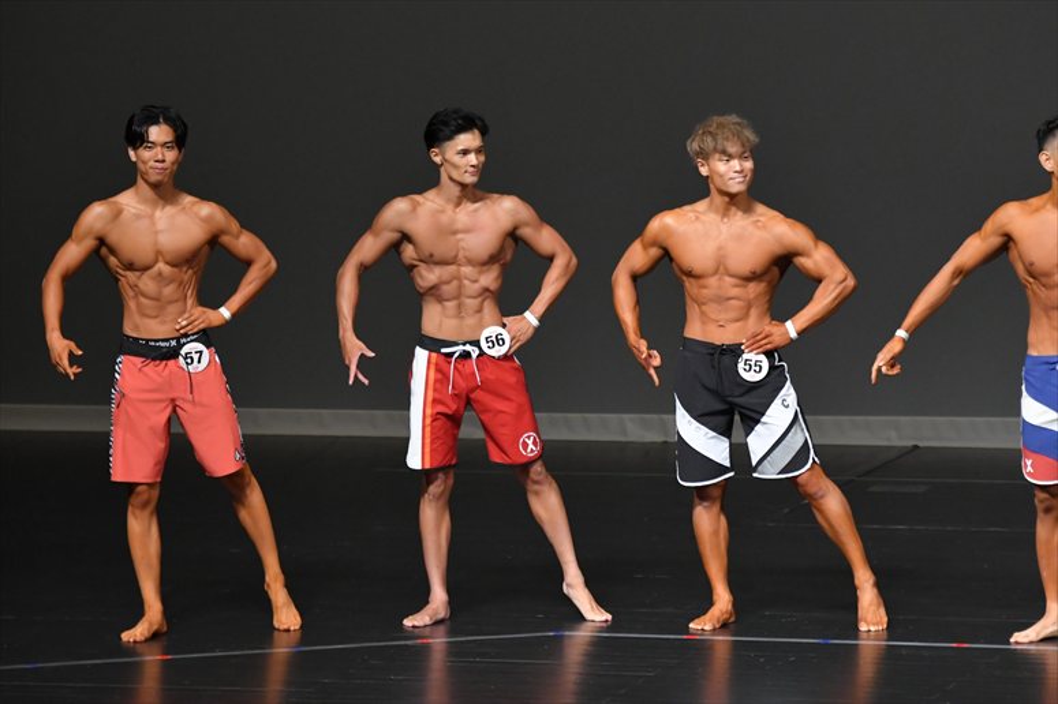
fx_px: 8812
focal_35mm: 300
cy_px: 352
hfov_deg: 6.9
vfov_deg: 4.6
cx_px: 529
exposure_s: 1/400
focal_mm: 200
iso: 4000
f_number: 5.6
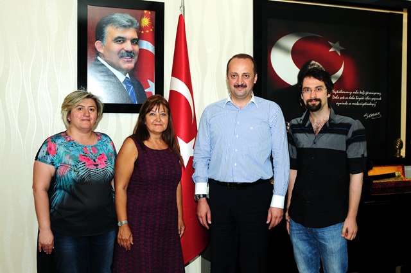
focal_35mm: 36
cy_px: 136
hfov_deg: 53.2
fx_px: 410
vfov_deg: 36.8
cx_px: 206
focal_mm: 24
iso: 320
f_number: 4
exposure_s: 1/125
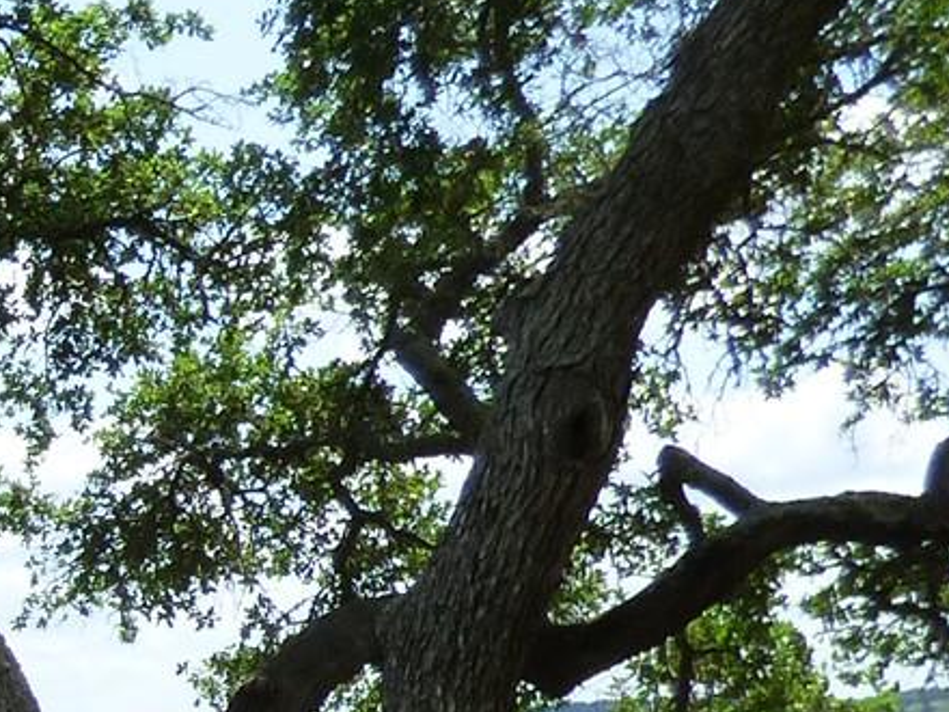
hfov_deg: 17.7
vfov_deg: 15.2
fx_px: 2550
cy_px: 904
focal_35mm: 93
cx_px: -666
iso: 160
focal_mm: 3.58
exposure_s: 1/1300
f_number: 2.8
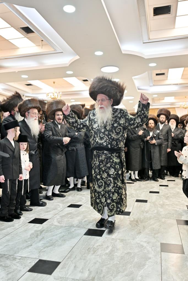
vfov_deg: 61.1
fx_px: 239
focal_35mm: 30
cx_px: 94
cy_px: 140
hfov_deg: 43.0
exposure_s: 1/200
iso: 800
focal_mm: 30.5
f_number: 4
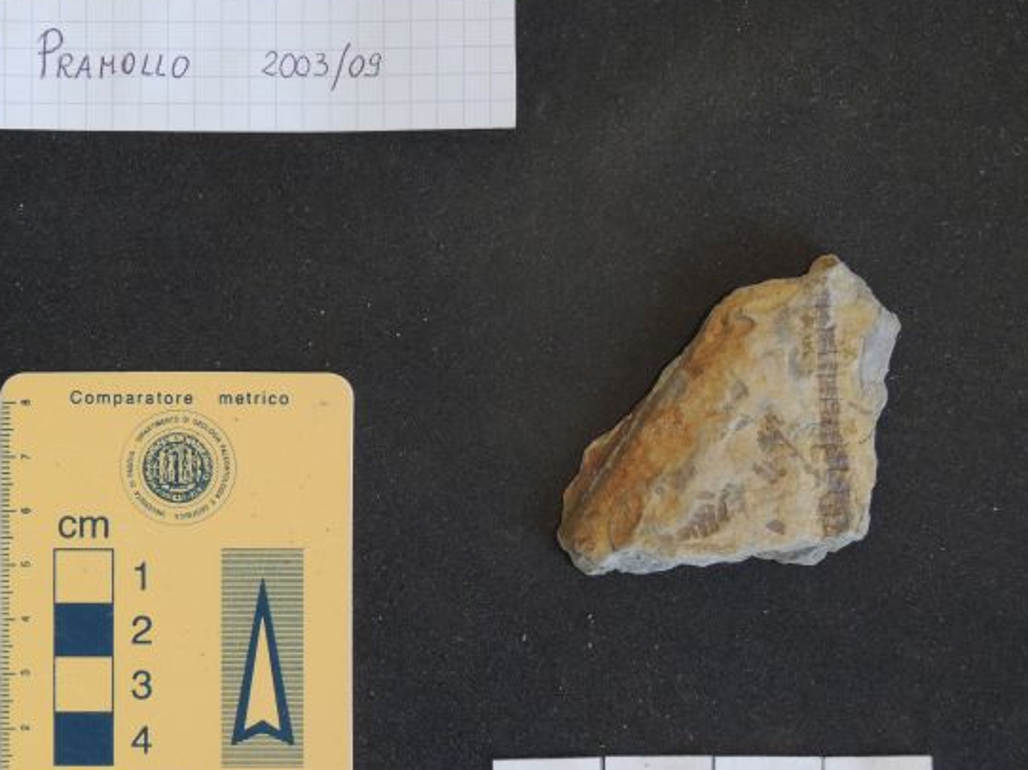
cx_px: 463
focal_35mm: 124
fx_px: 3681
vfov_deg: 11.9
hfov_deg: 15.9
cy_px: 429
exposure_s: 1/30
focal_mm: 18.7
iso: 400
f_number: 4.2
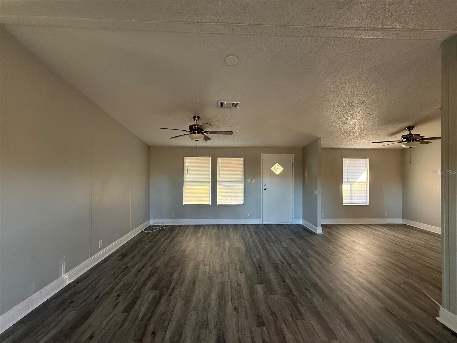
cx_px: 228
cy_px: 172
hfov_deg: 102.1
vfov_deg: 85.7
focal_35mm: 14
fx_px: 185
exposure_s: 1/83
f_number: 2.2
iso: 320
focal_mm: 2.22
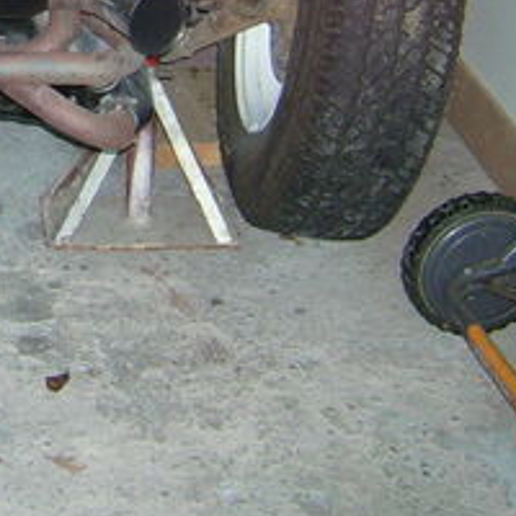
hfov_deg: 16.8
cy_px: -52
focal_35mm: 99
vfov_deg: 17.0
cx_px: -114
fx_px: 1670
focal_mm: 5.95
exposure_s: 1/60
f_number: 2.8
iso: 100
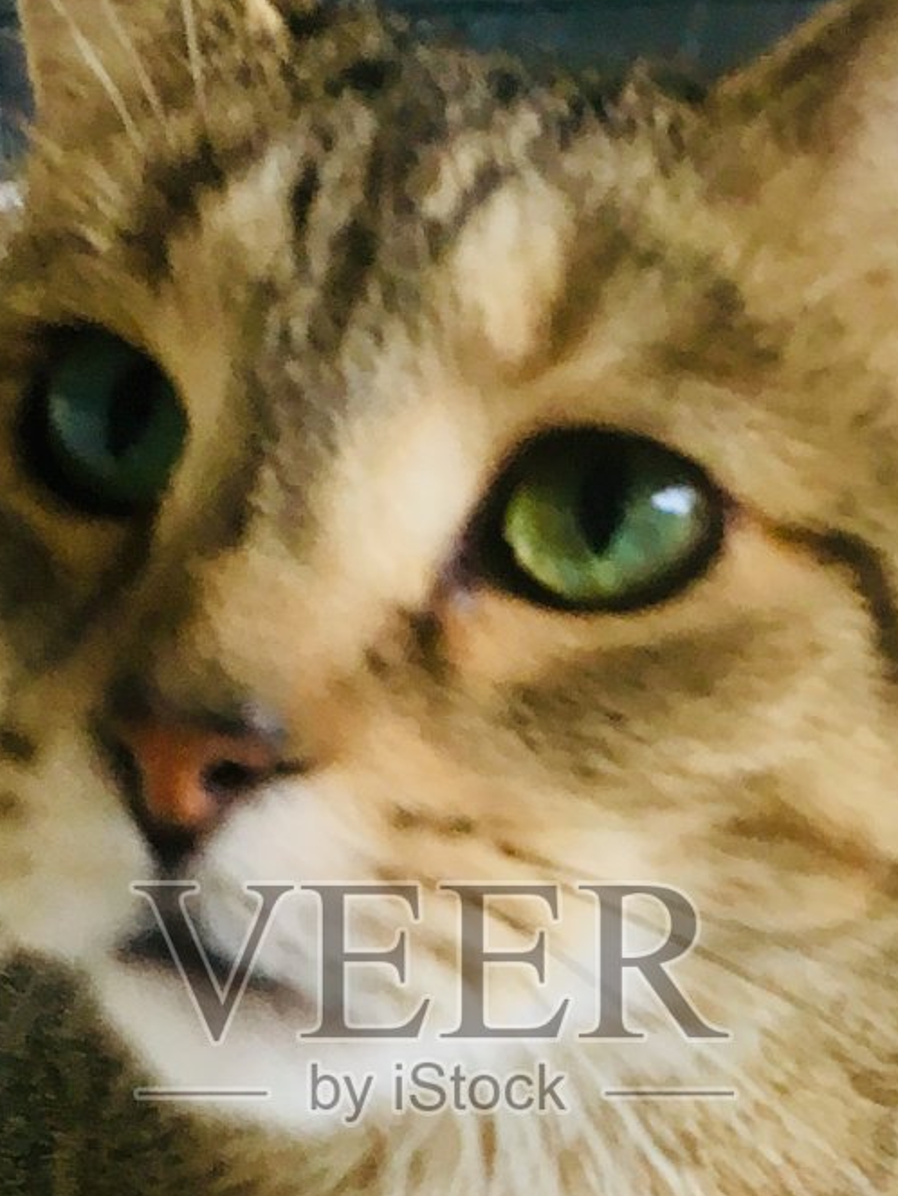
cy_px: 1005
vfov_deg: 27.1
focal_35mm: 70
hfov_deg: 21.0
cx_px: 435
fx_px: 2419
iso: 50
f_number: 2.2
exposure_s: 1/30
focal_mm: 4.15
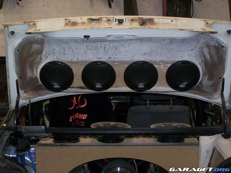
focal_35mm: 75
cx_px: 116
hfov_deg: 26.0
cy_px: 86
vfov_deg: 19.6
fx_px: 500
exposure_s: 1/80
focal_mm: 12.4
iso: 80
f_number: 3.2
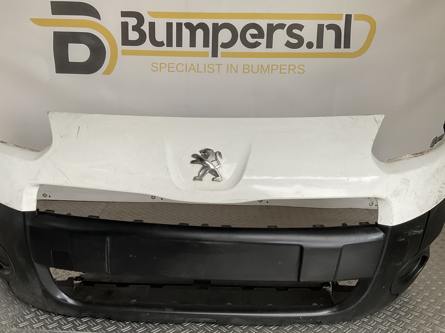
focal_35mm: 34
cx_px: 206
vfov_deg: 41.8
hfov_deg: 53.9
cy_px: 170
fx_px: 437
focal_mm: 3
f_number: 1.8
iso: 40
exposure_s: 1/50
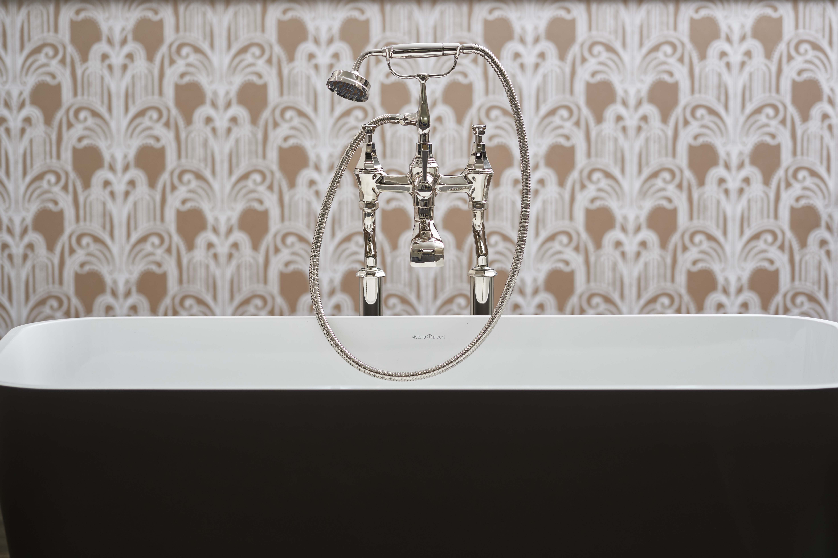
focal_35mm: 135
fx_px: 3142
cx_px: 419
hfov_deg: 15.2
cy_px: 279
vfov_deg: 10.2
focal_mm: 90
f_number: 2
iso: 200
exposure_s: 1/350
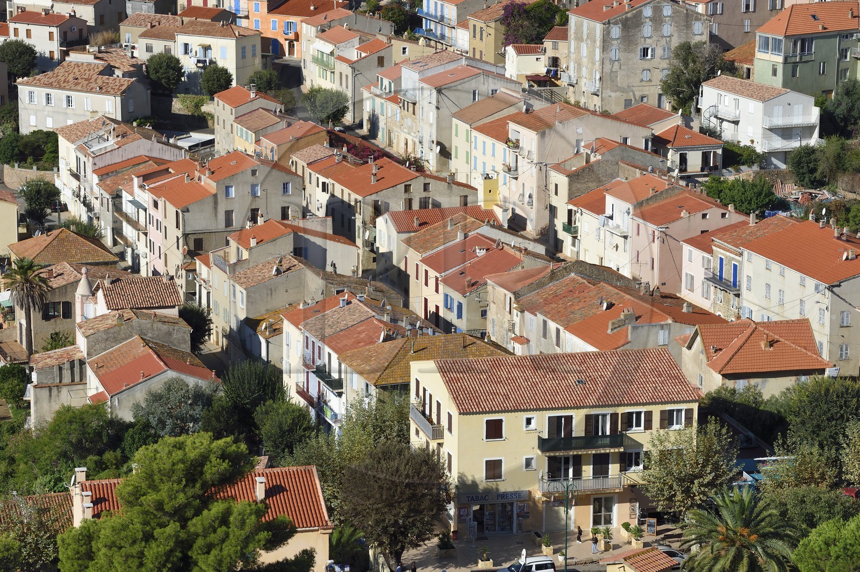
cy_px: 286
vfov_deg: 12.4
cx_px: 430
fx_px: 2626
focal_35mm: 110
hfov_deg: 18.6
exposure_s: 1/250
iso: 200
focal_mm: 110
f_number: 13
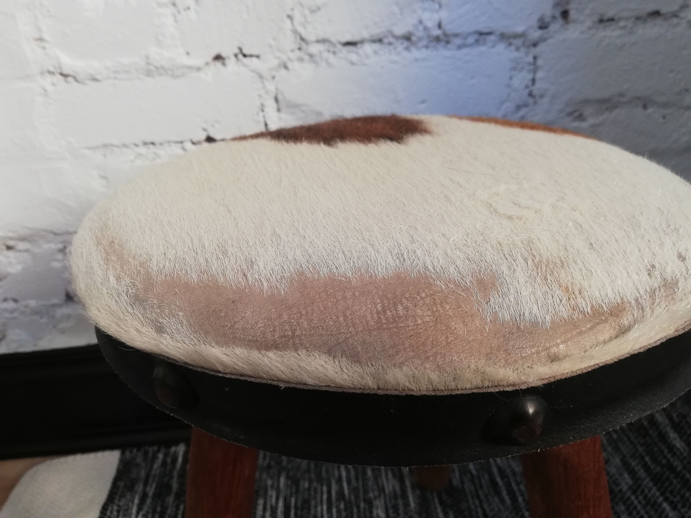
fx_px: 519
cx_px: 346
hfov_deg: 67.3
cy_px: 259
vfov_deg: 53.1
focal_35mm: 26
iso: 250
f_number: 2.2
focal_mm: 3.81
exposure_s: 1/33.3
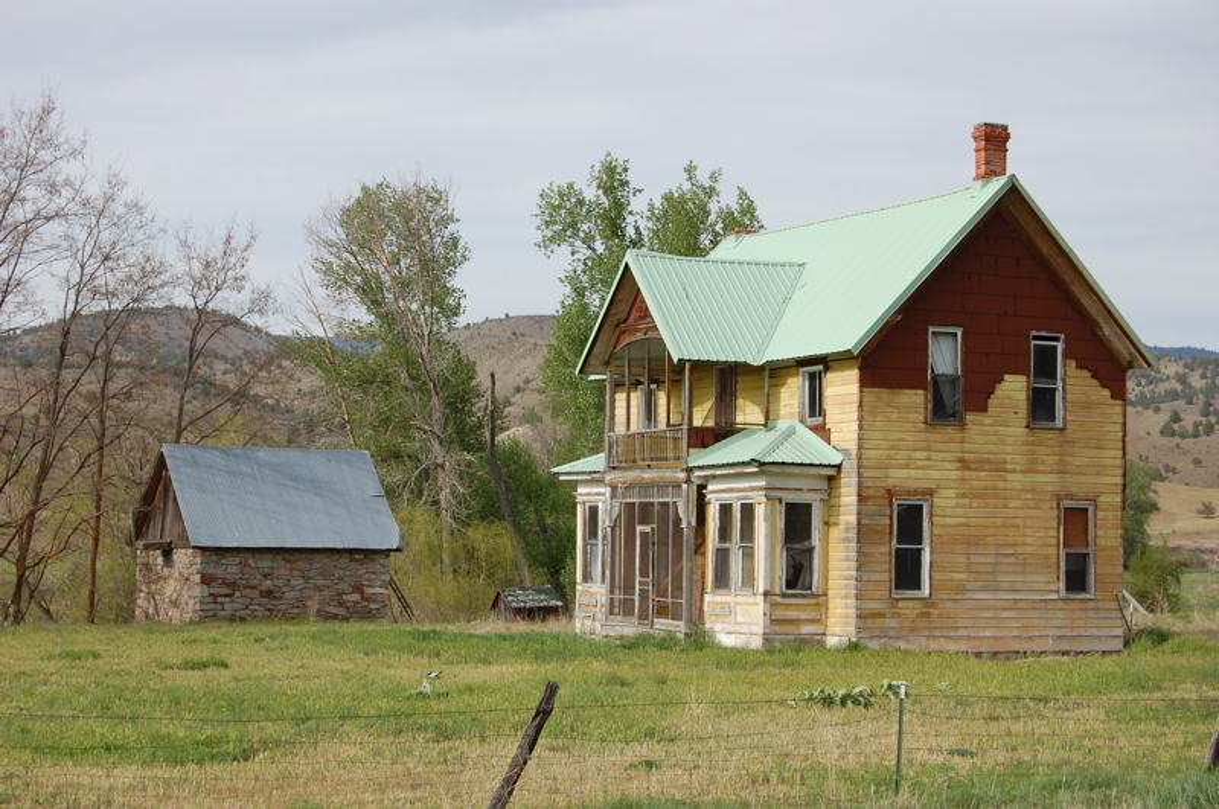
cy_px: 404
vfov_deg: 19.7
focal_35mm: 69
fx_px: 2333
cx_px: 610
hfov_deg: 29.3
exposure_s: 1/320
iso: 200
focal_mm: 46
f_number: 9
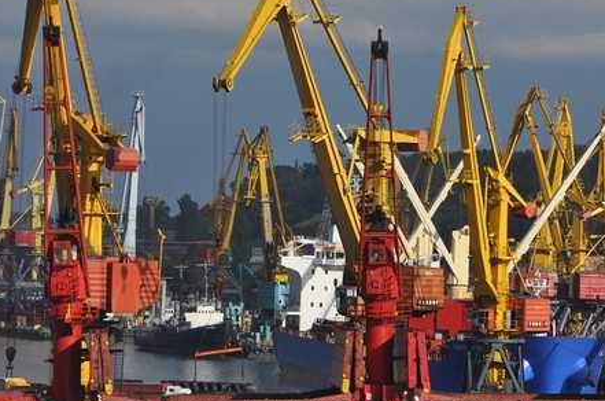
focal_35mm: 229
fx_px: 3836
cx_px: 343
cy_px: 162
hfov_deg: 9.0
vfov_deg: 6.0
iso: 200
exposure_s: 1/400
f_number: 10
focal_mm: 105
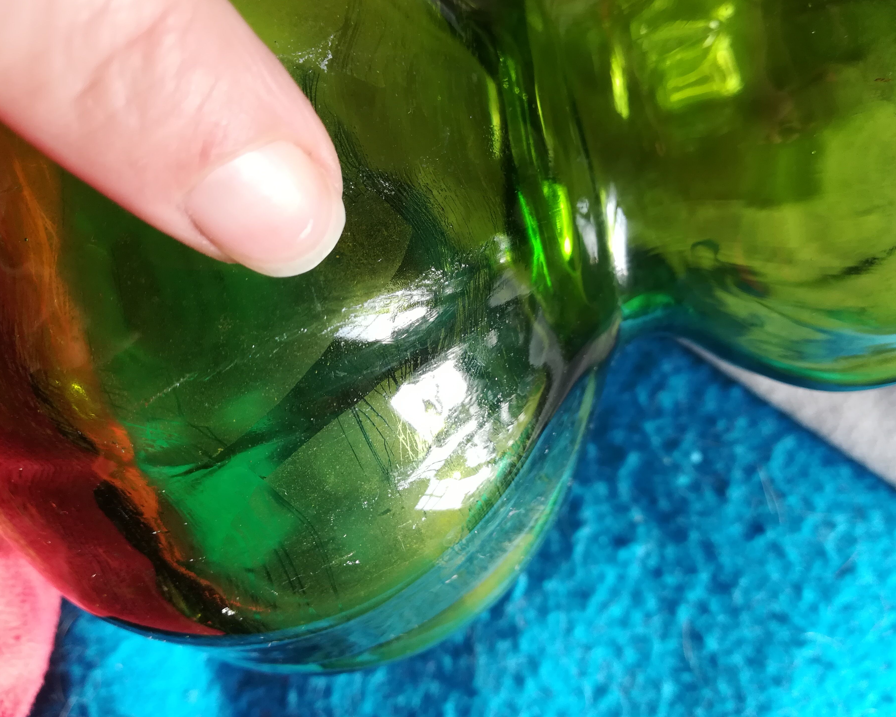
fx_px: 743
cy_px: 369
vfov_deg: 51.5
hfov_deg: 62.2
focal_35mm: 28
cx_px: 473
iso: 100
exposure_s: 1/50
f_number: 2.2
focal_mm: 3.83
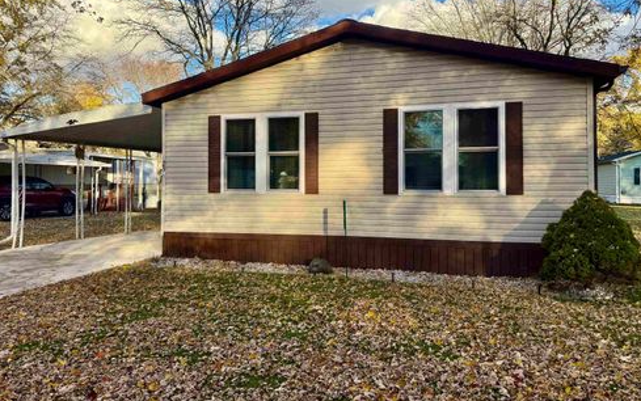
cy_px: 171
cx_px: 325
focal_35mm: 26
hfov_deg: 70.4
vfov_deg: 47.5
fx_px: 454
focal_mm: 6.76
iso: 100
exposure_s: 1/1337
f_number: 1.78
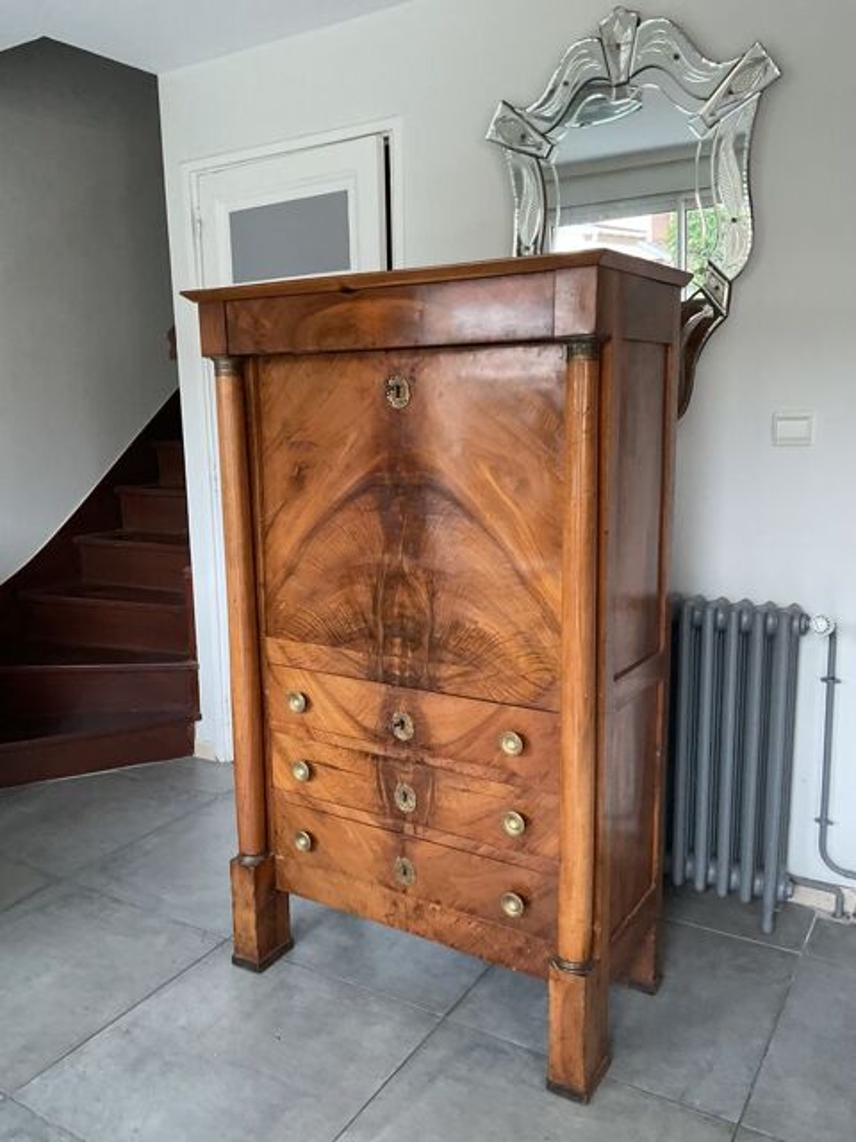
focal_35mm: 29
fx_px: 956
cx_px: 428
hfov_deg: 48.2
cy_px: 571
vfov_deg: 61.7
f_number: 1.8
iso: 160
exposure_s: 1/60
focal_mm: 3
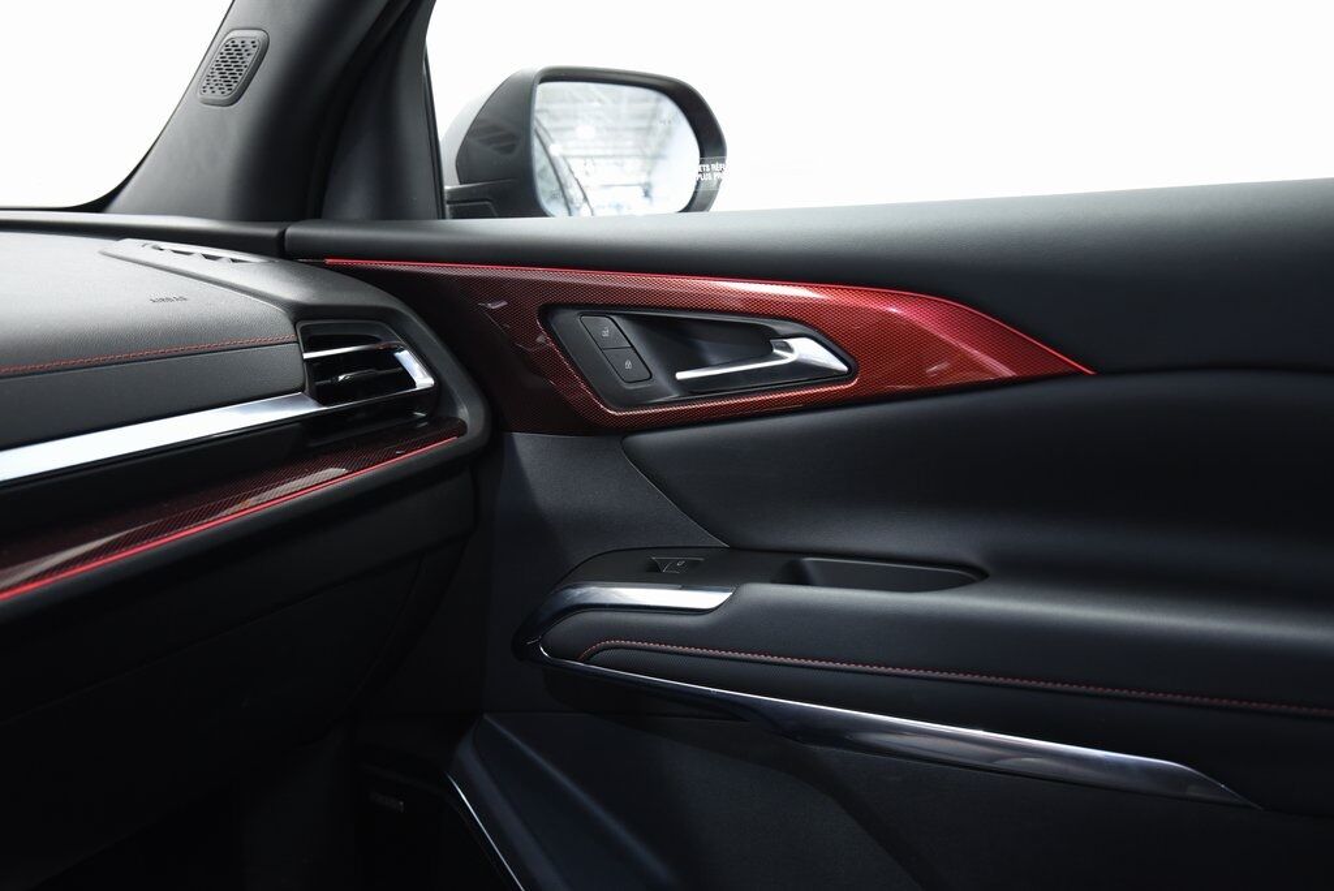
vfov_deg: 38.9
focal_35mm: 34
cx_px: 667
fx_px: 1261
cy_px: 446
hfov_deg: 55.8
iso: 1600
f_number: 4
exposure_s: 1/15
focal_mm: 34
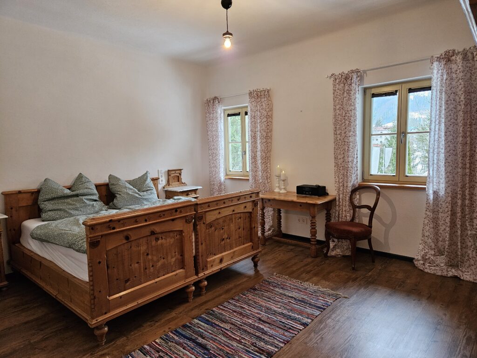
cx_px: 238
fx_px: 317
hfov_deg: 73.9
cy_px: 179
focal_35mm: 23
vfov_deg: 58.9
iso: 400
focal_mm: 5.4
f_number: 1.8
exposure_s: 1/100
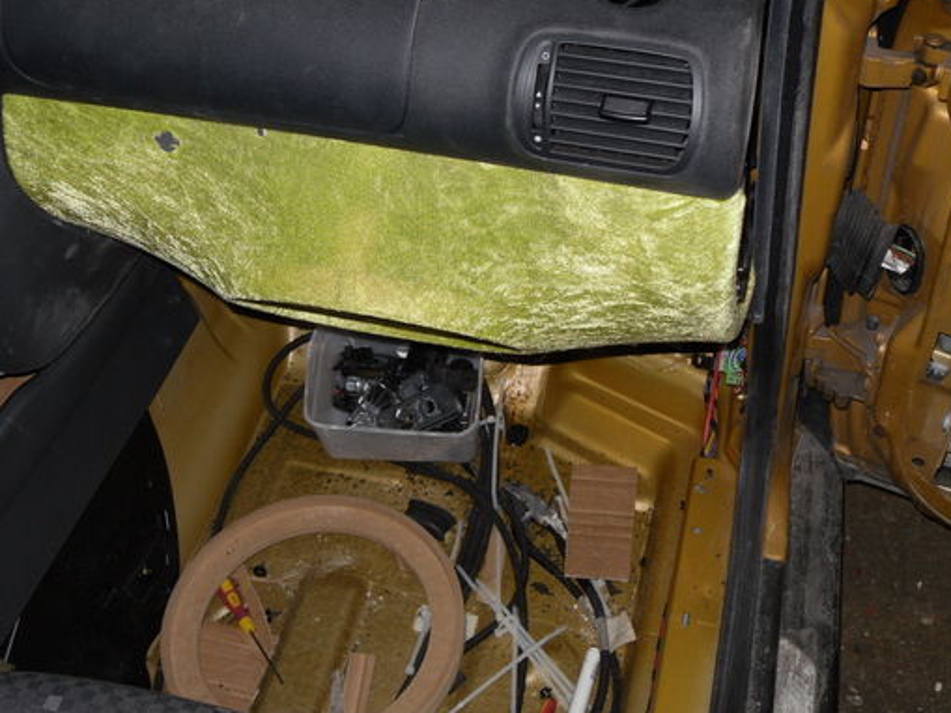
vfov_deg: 32.9
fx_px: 1209
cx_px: 463
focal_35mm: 44
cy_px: 360
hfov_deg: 42.9
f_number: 3.5
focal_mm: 6.3
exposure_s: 1/45
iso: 80
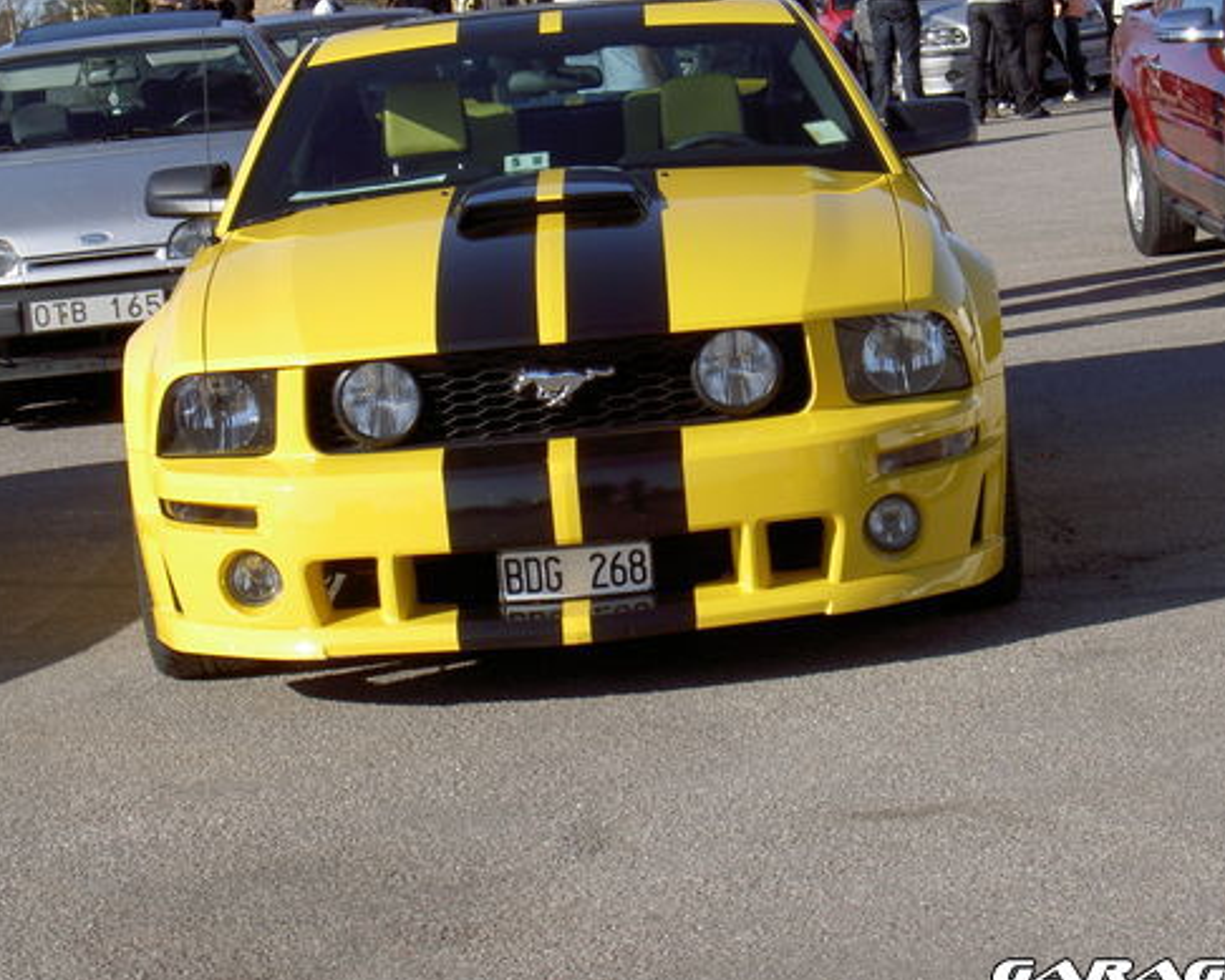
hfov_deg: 17.8
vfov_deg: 14.3
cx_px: 618
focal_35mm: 108
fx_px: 3916
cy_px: 393
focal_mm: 17.4
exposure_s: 1/200
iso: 50
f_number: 6.8
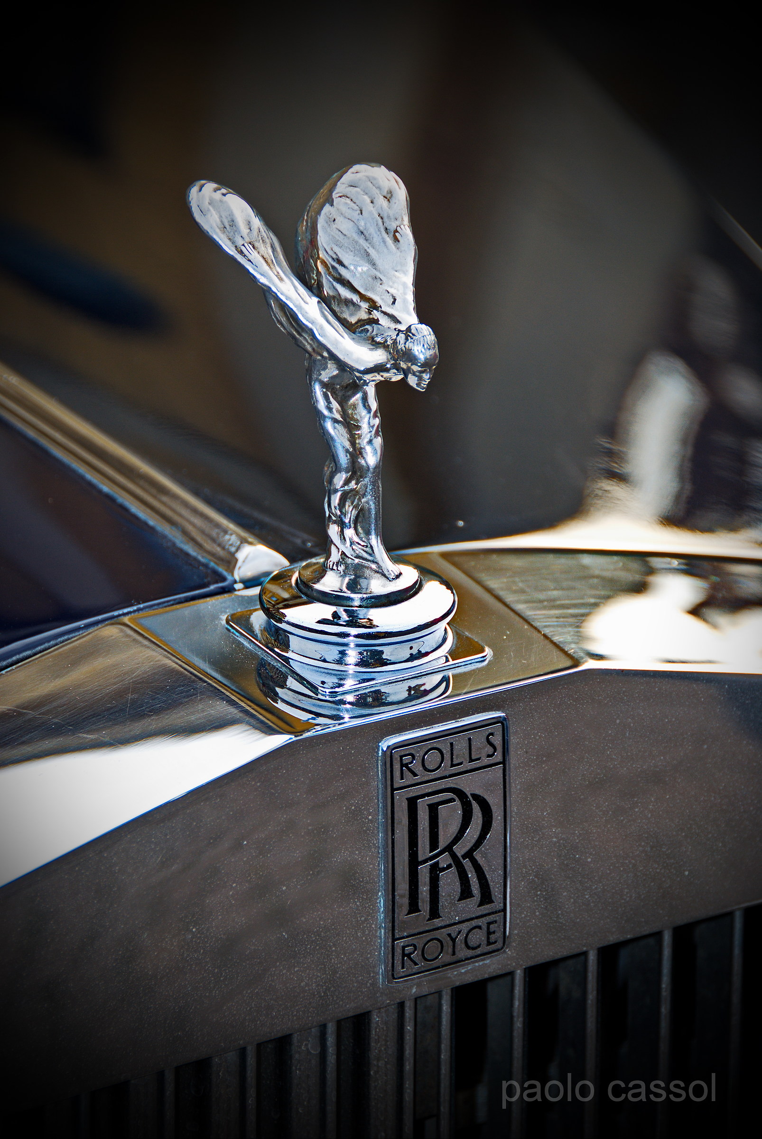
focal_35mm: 168
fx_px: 5320
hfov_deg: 8.2
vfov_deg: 12.2
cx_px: 381
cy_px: 570
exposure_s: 1/125
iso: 125
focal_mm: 112
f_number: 5.6
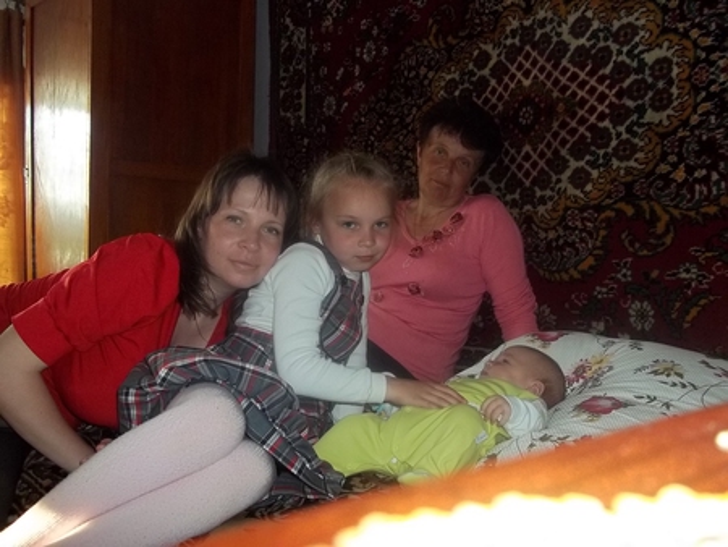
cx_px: 364
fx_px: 673
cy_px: 274
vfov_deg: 44.2
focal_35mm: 32
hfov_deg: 56.8
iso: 160
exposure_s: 1/30
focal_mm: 5.7
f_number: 2.9
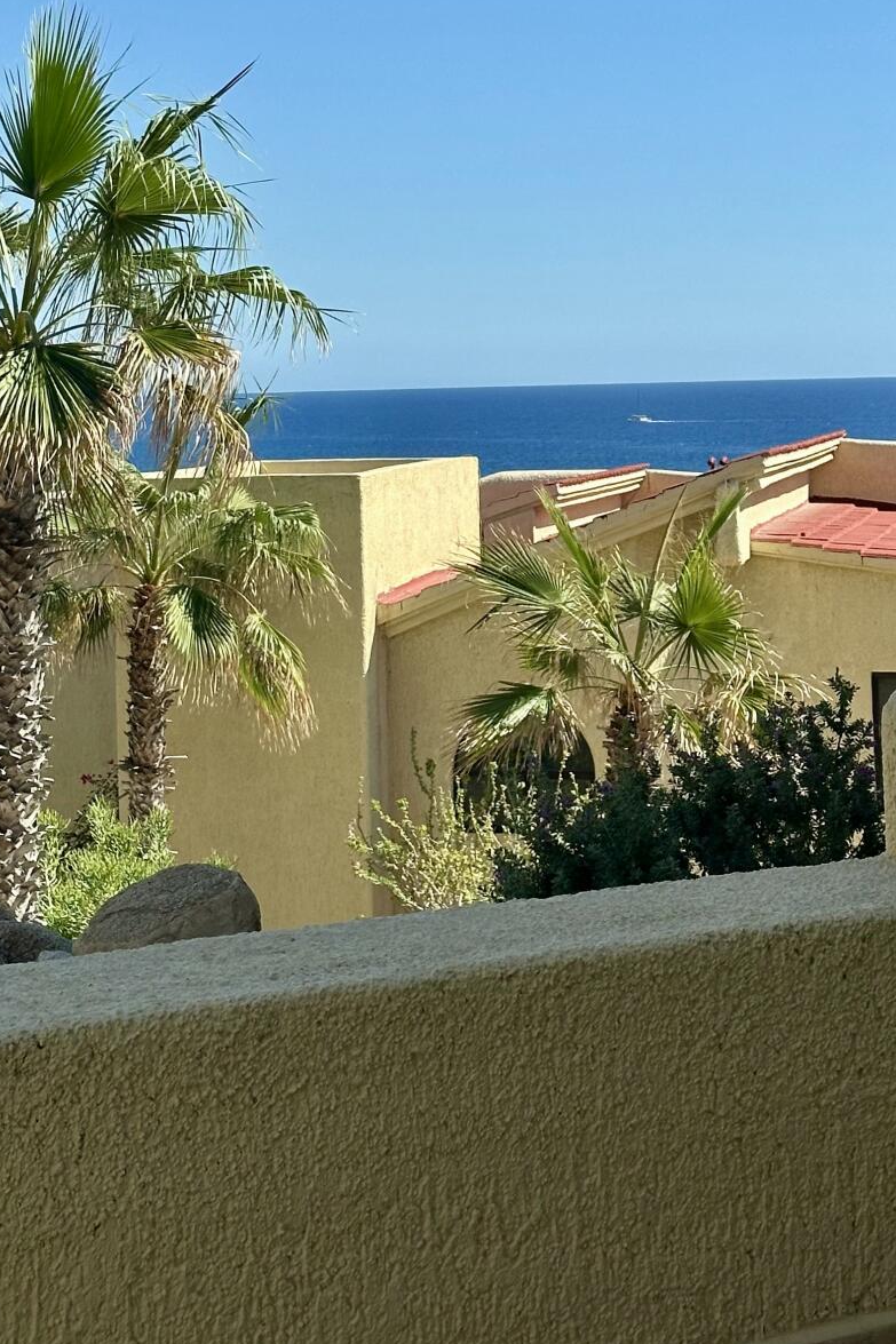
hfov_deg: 16.1
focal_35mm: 85
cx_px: 401
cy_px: 270
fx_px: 3174
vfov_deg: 23.6
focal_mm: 6.86
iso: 64
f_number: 1.78
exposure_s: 1/4566
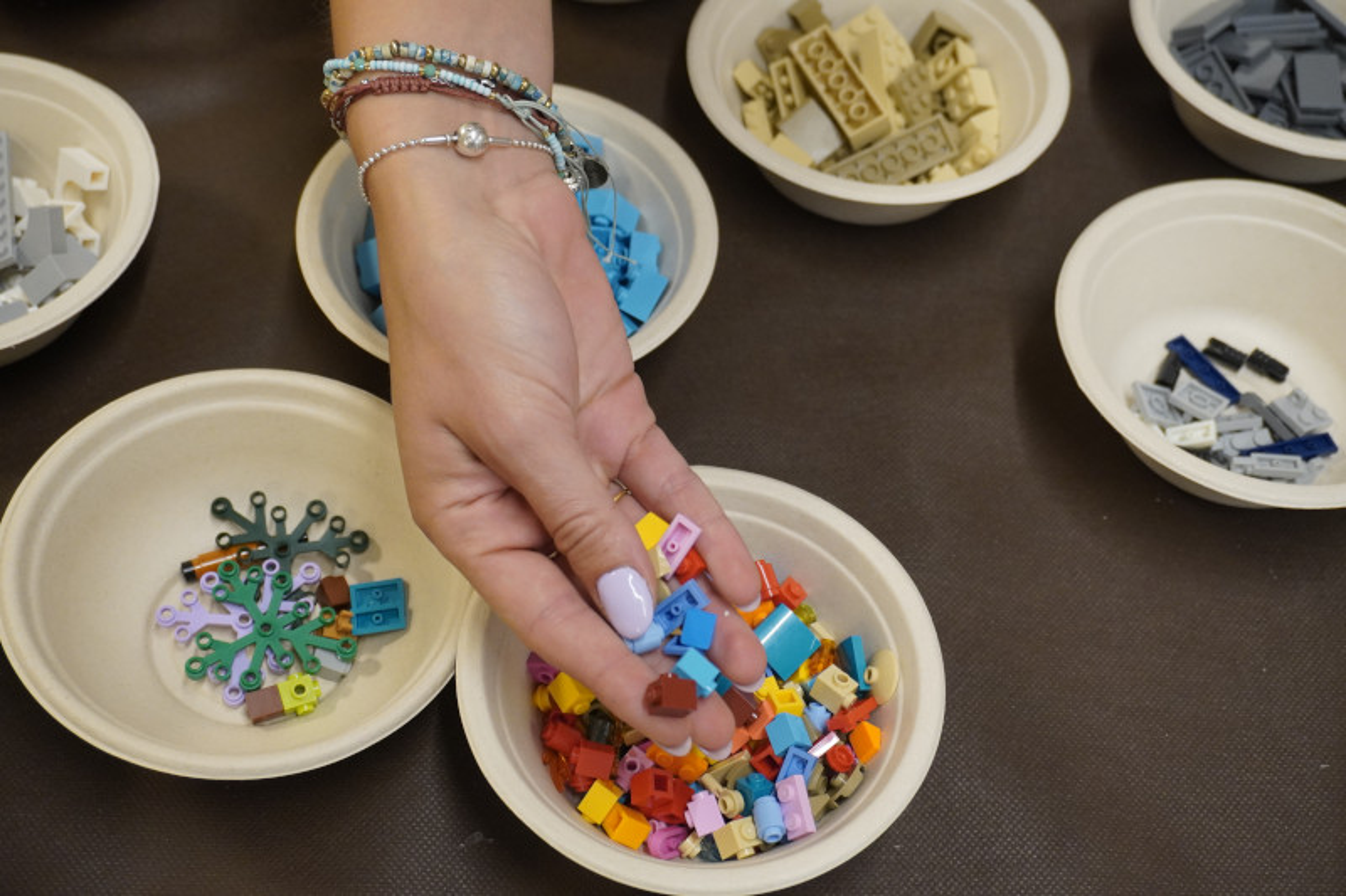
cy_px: 448
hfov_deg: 41.1
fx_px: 1794
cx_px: 673
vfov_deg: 28.1
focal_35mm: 48
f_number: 5
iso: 2000
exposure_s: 1/160
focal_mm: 32
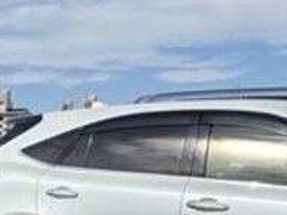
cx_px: -277
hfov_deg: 15.2
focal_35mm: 106
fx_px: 879
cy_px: 398
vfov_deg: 12.6
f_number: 1.6
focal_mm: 5.96
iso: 50
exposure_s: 1/3788
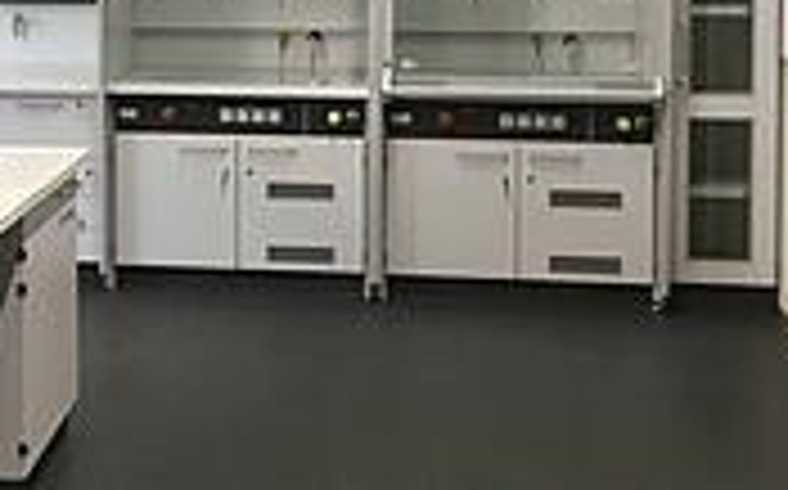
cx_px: 203
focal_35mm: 62
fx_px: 1330
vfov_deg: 20.2
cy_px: -13
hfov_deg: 32.4
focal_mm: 4.15
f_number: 2.2
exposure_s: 1/33
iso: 32
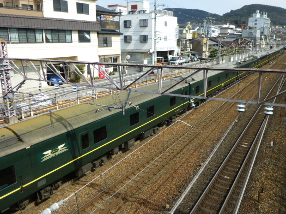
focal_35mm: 30
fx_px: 248
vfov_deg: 46.8
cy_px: 105
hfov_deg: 60.0
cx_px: 144
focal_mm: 5.2
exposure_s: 1/800
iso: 100
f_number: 3.3
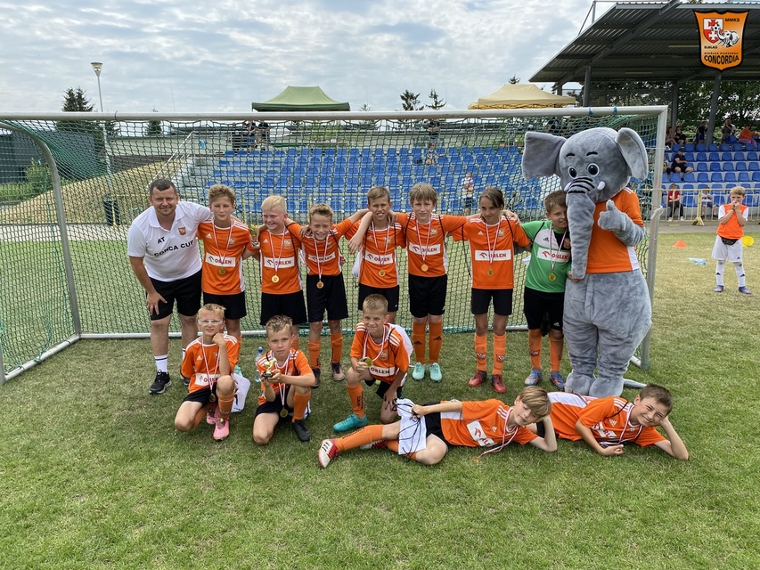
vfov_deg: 53.1
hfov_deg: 67.3
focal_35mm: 26
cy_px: 285
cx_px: 380
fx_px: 571
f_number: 1.8
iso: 32
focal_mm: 4.25
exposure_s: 1/2066
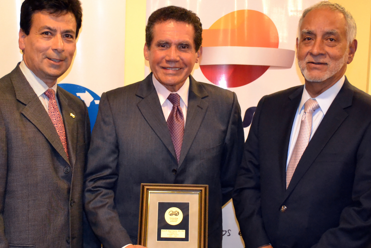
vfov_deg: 28.6
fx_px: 484
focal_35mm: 47
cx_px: 179
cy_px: 123
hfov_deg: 41.9
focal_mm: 26
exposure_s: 1/60
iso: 2200
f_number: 4.2
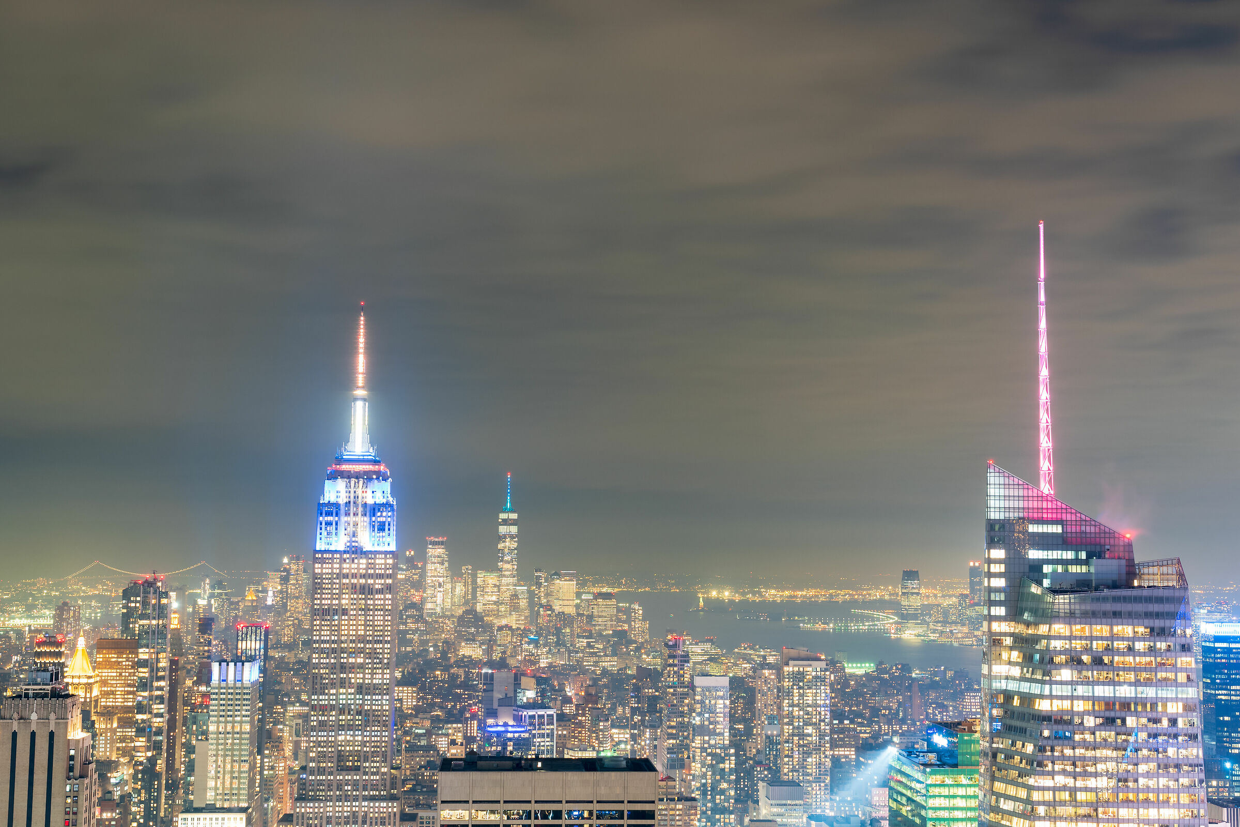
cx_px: 620
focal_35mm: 49
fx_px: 1688
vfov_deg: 27.5
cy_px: 414
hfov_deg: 40.3
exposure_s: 15
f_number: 7.1
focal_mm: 49
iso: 200
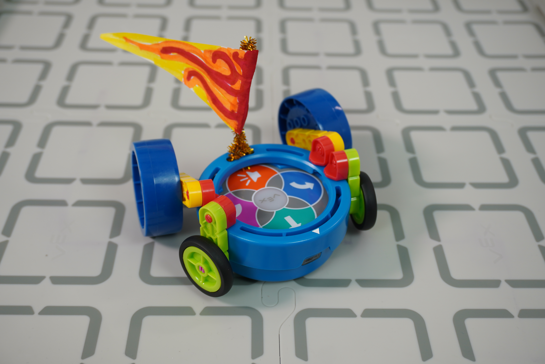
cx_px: 272
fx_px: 658
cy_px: 182
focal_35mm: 44
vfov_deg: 30.8
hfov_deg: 45.0
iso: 160
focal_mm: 29
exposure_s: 1/50
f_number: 4.5
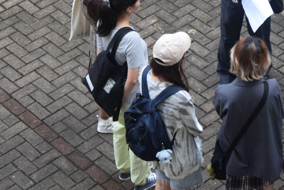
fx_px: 1176
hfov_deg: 13.7
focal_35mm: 149
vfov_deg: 9.2
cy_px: 57
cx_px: 231
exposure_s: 1/125
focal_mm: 48
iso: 400
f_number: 5.6
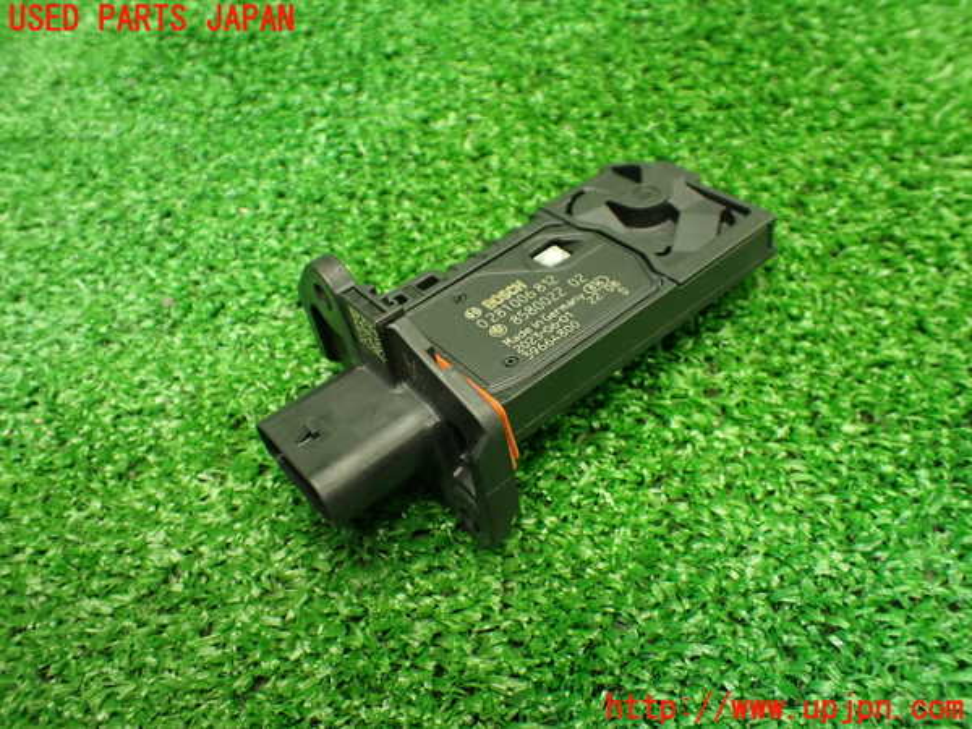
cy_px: 364
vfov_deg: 46.8
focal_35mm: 30
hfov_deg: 60.0
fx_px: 842
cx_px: 486
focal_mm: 5.4
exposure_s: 1/100
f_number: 2.3
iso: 800
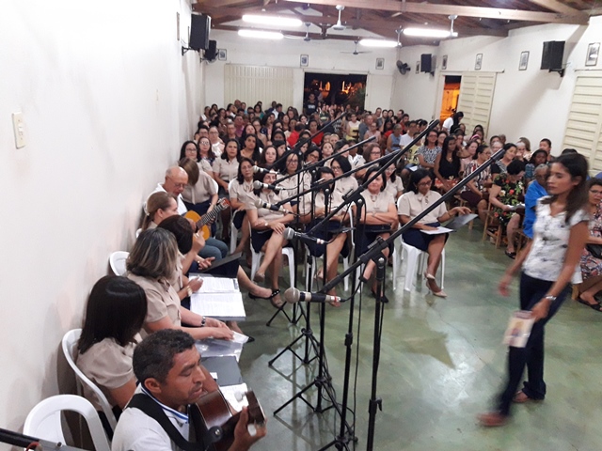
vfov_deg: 49.7
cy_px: 226
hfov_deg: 63.4
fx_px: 487
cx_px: 301
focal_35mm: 28
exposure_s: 1/24
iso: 400
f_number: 1.9
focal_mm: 3.7
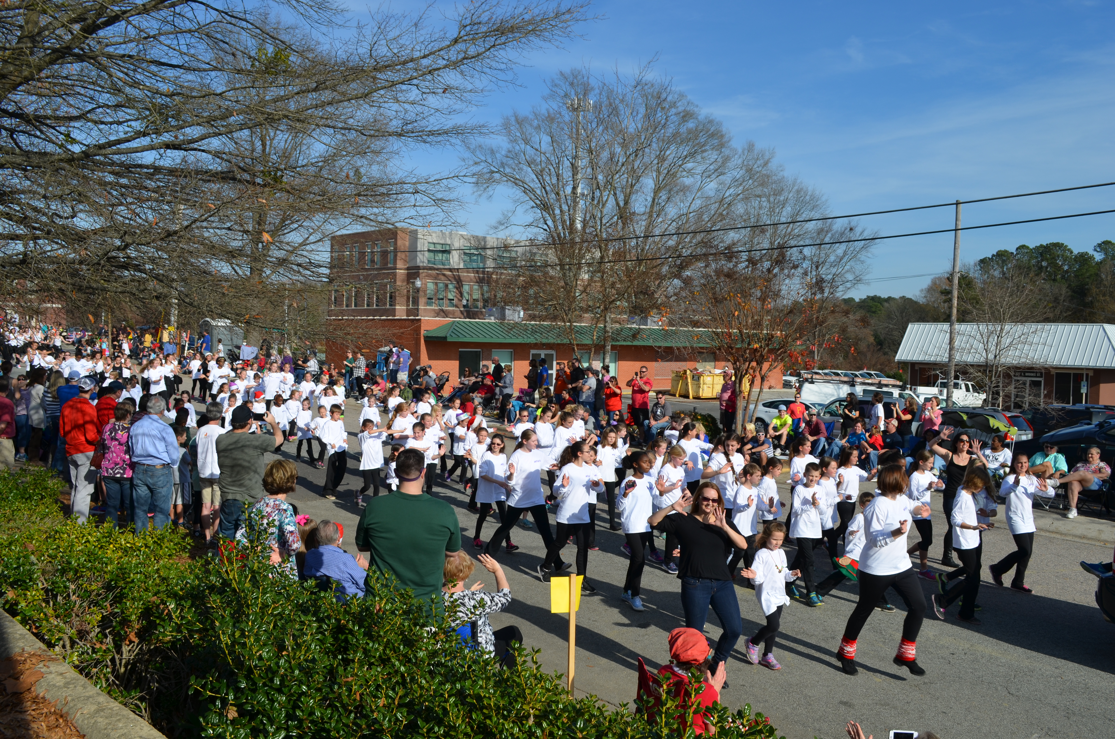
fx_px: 1020
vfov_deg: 39.8
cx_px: 558
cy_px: 370
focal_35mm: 33
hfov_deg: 57.3
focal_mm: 22
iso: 100
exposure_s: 1/320
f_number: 9
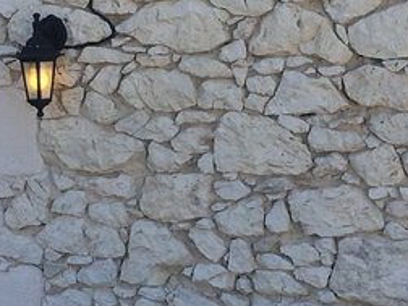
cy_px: 52
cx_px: 209
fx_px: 1391
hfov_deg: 16.7
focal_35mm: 118
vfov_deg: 12.5
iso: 25
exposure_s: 1/739
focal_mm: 4.15
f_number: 2.2
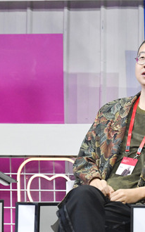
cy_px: 116
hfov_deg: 2.1
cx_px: 130
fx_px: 3955
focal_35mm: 625
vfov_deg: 3.4
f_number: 5.6
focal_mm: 270
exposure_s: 1/250
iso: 4000
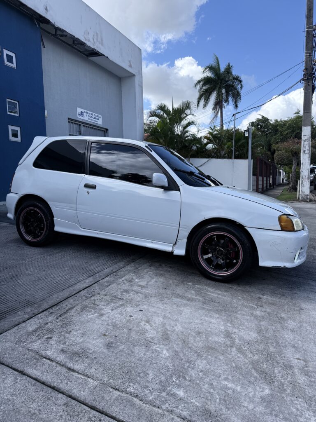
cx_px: 158
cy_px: 211
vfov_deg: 71.6
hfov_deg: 56.8
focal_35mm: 24
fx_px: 292
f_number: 1.78
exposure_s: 1/3145
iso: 100
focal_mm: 6.76
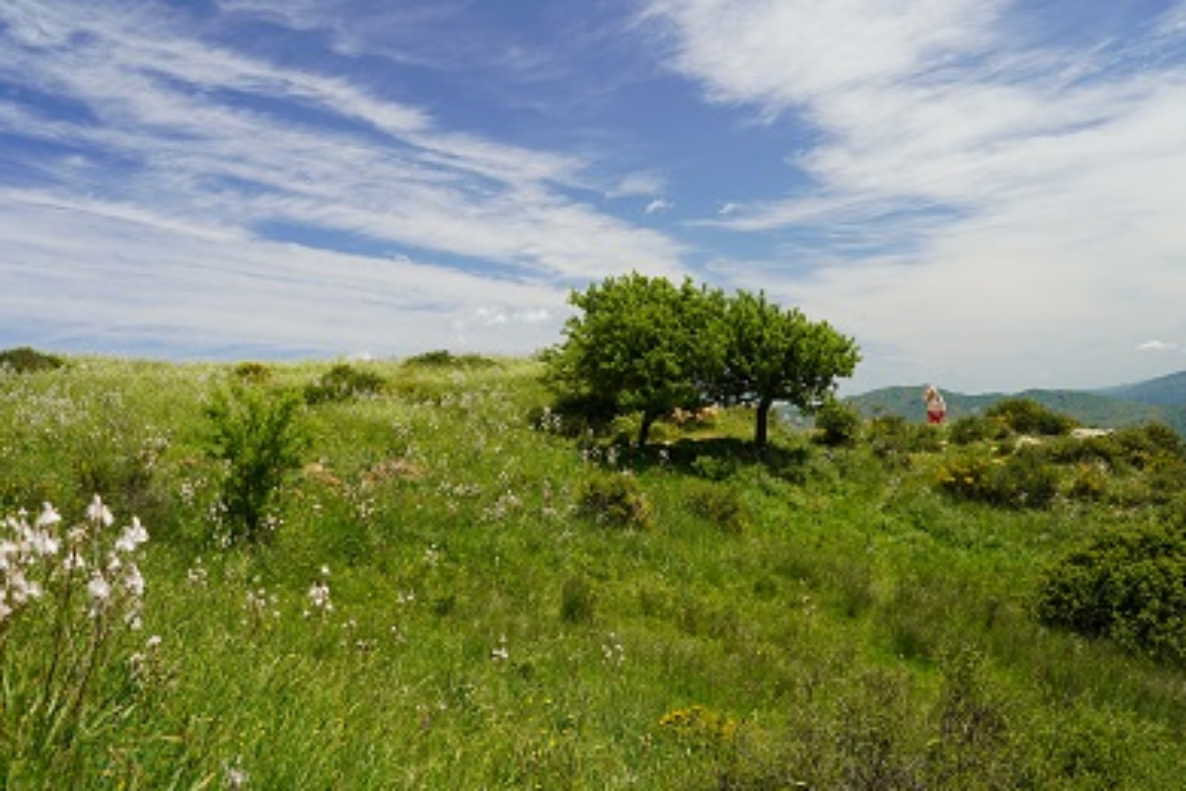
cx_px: 581
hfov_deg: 48.5
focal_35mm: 40
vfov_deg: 33.4
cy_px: 402
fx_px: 1318
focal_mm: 39
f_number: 8
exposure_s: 1/125
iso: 100
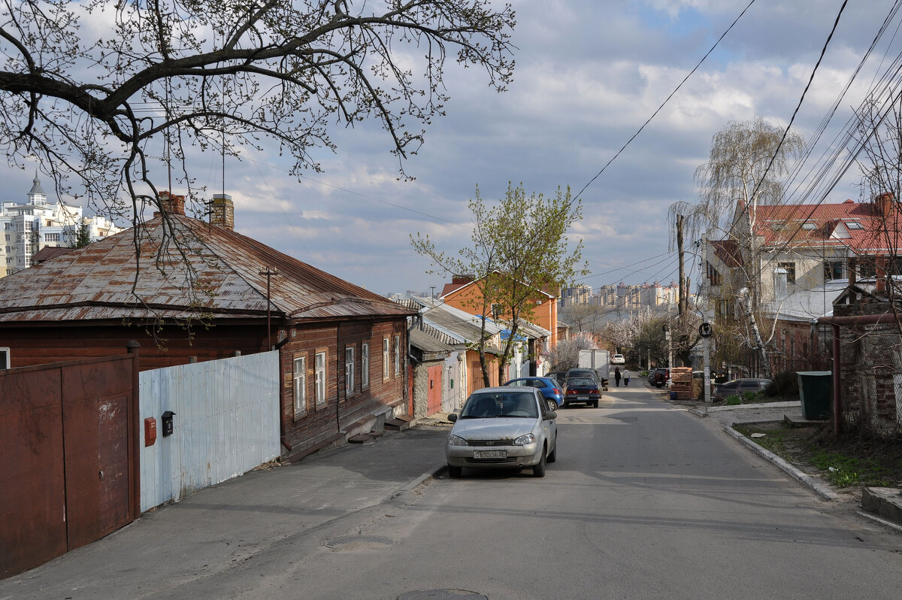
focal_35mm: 36
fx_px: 901
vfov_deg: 36.8
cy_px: 300
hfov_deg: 53.2
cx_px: 451
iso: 200
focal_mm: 24
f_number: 9
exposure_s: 1/320
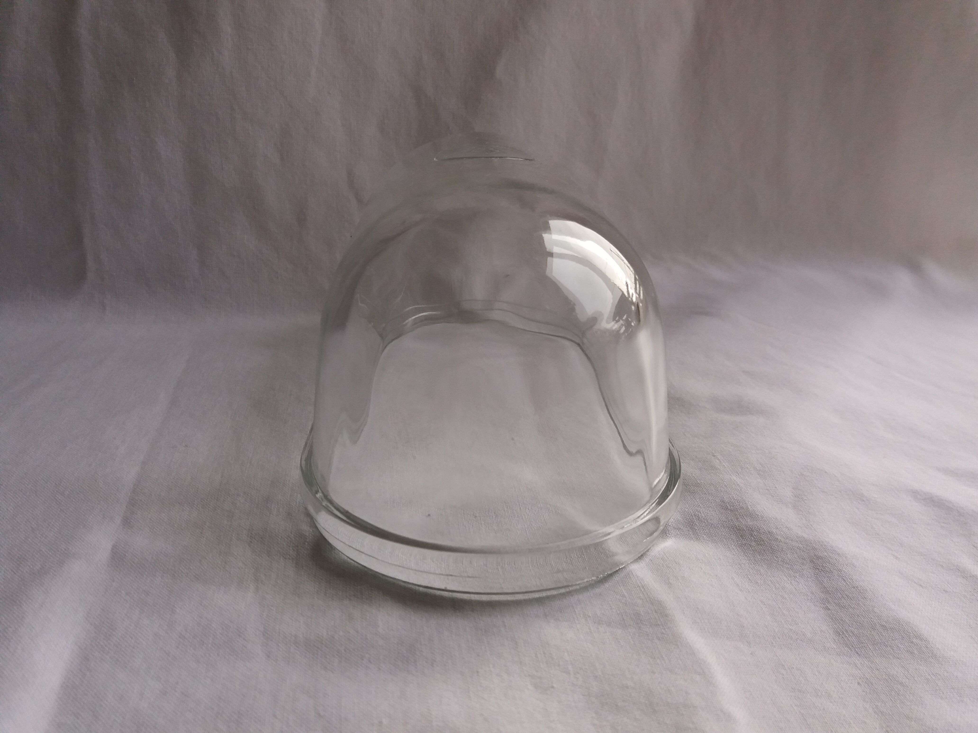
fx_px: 791
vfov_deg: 49.7
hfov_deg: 63.4
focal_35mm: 28
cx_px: 489
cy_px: 366
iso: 100
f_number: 1.9
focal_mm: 3.7
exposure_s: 1/50
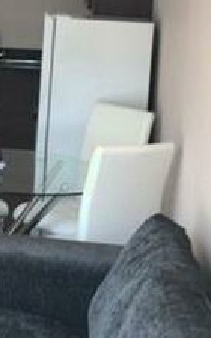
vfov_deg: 21.3
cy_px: 51
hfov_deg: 12.4
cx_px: -169
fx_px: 883
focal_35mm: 96
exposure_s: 1/50
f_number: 2.2
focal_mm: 4.15
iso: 25
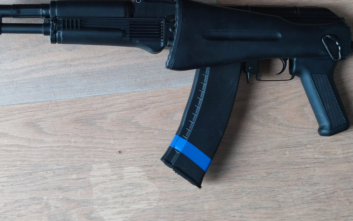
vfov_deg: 19.3
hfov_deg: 30.6
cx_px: 147
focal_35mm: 67
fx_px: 645
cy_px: 66
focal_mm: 6.72
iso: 584
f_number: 1.69
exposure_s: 1/50
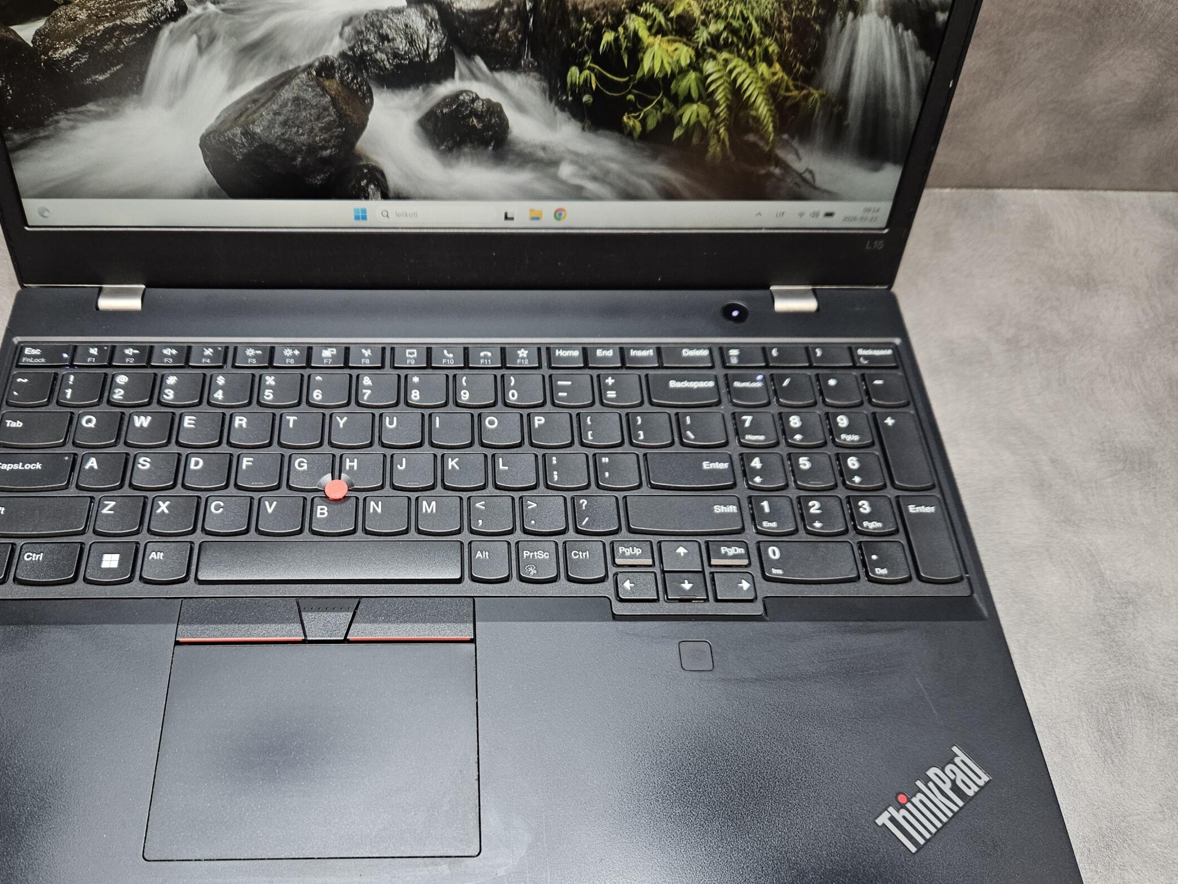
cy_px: 523
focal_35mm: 28
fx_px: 953
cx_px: 473
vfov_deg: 49.5
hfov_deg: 62.9
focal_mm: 5.4
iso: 200
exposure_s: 1/100
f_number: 1.8
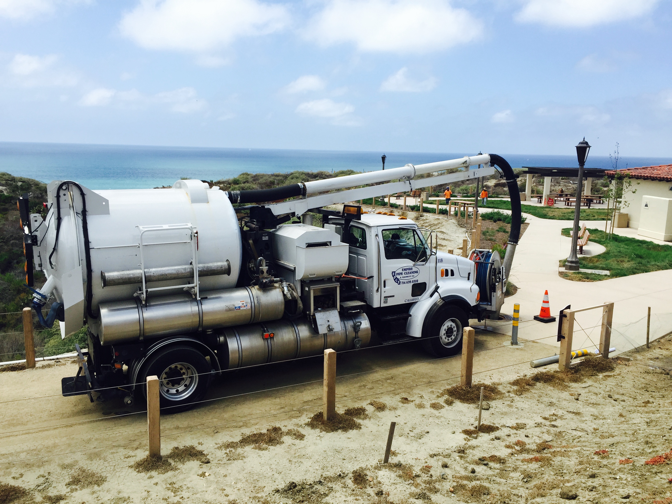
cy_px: 252
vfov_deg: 48.2
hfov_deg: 61.7
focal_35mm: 29
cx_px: 336
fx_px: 563
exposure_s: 1/1799
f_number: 2.2
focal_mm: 4.15
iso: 32
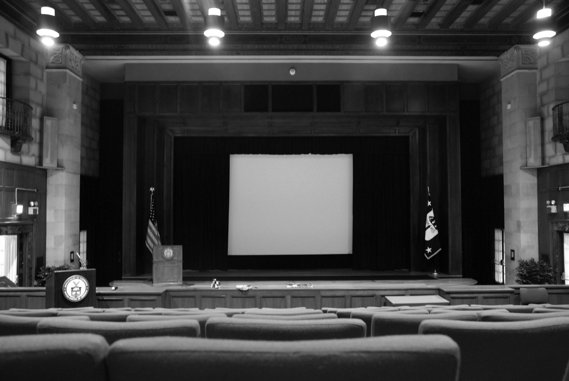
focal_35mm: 33
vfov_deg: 40.1
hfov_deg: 57.2
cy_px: 190
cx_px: 284
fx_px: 522
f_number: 3.8
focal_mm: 22
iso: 1600
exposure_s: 1/4
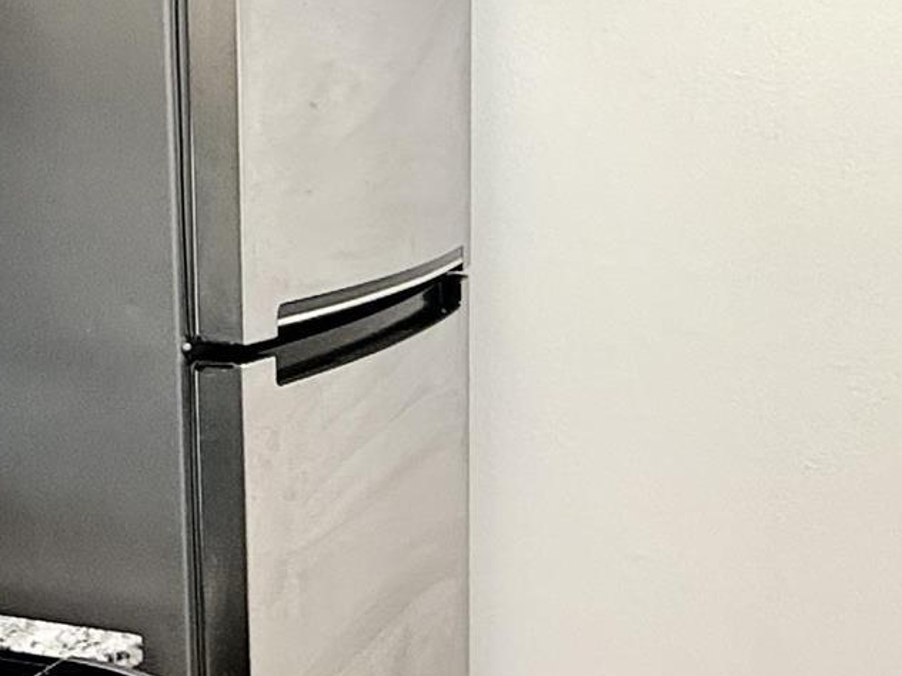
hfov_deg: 28.6
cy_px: 386
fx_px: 1772
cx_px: 445
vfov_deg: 21.6
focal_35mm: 68
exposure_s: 1/120
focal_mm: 2.22
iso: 160
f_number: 2.2
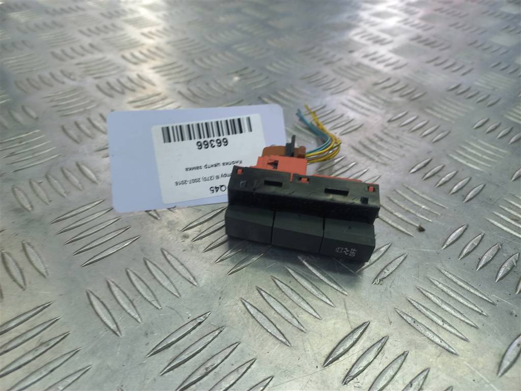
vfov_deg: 54.9
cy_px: 196
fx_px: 376
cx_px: 260
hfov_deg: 69.4
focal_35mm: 25
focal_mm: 4.6
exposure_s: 1/50
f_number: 1.8
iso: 50
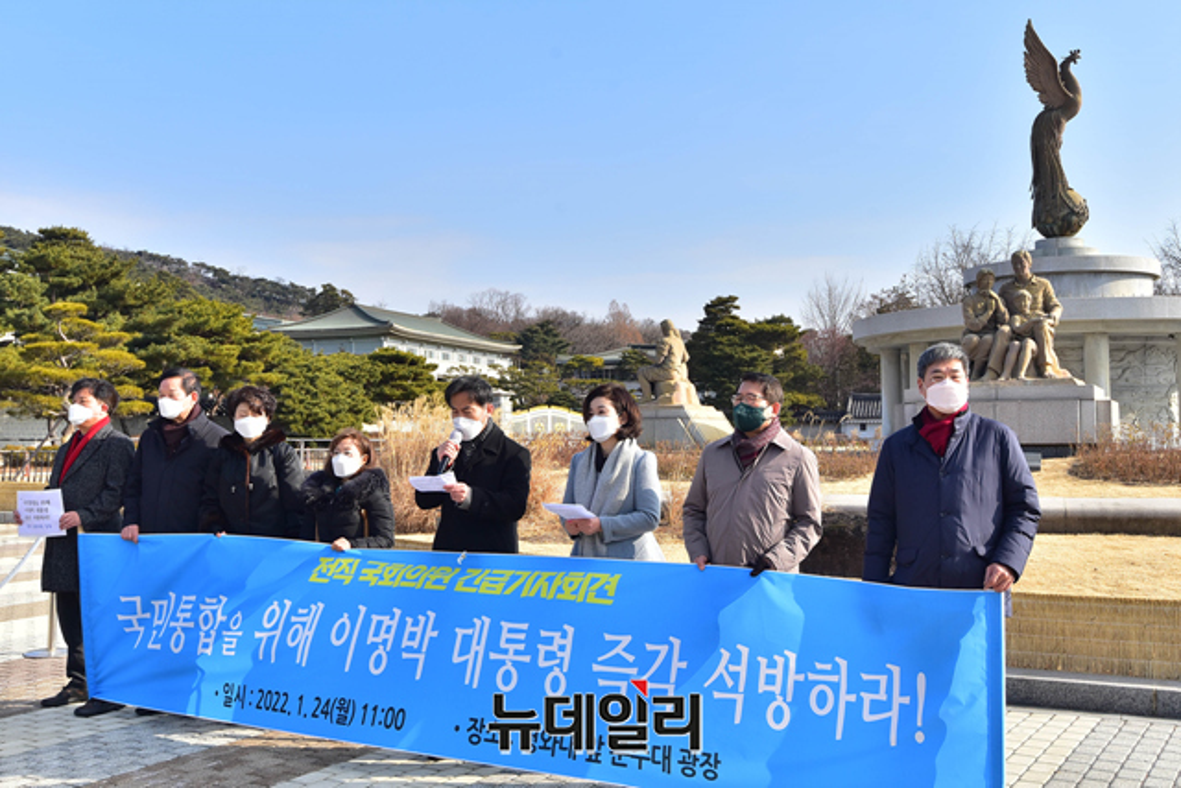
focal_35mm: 35
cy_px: 394
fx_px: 1148
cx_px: 590
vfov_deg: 37.9
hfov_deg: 54.4
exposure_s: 1/320
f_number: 9
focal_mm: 35
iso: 160
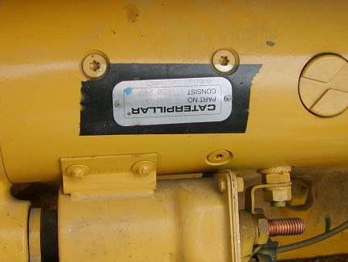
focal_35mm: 55
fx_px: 553
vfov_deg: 26.5
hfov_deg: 34.9
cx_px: 160
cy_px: 97
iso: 50
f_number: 2.8
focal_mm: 5.8
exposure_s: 1/180
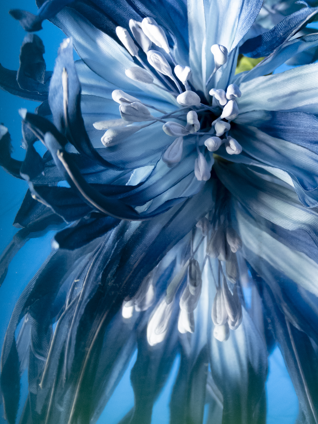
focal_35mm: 299
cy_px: 168
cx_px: 185
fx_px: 3662
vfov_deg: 6.6
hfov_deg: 5.0
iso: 1600
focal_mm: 58.01
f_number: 3.9
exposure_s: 1/60
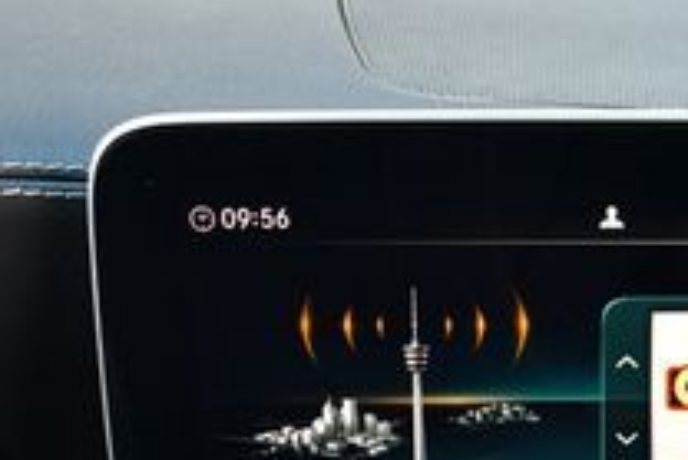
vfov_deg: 12.1
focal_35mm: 111
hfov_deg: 17.8
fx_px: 2123
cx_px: 741
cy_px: 536
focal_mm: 18
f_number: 3.5
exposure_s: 1/160
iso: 800
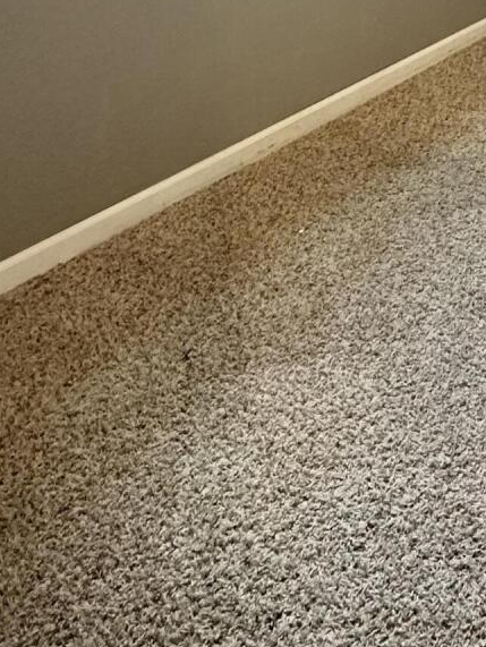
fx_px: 916
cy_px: -88
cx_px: 626
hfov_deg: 25.6
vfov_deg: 33.2
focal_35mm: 49
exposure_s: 1/60
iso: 500
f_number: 2.2
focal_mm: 2.22
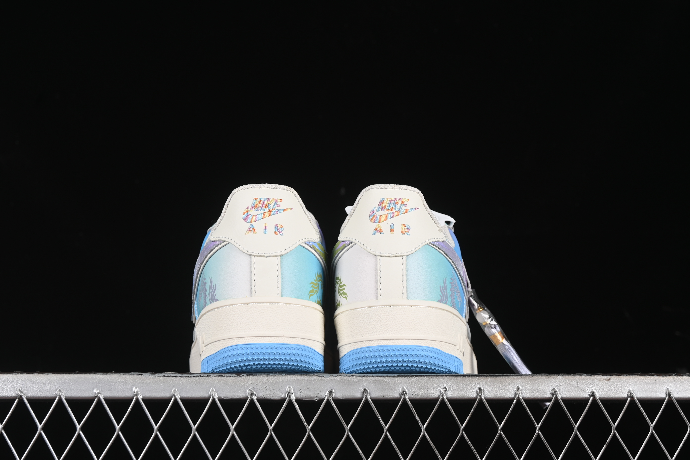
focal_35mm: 75
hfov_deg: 27.0
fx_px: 1437
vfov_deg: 18.2
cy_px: 230
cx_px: 345
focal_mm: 50
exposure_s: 1/80
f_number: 8
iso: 160
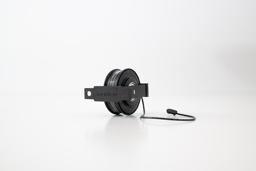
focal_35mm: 35
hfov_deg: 54.4
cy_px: 86
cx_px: 128
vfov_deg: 37.9
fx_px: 249
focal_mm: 35
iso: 100
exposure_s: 1/25
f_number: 7.1
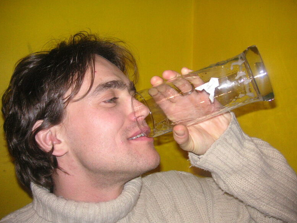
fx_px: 326
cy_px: 110
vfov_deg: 37.7
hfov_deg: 49.0
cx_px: 147
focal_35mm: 38
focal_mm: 6.1
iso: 160
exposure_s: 1/45
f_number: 2.8
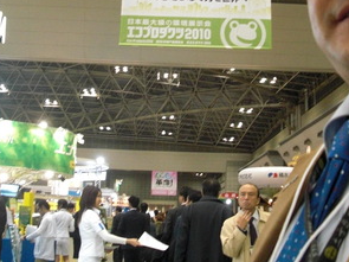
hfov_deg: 31.6
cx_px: 202
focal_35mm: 61
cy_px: 55
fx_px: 615
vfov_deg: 23.7
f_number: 2.8
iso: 400
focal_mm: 6.3
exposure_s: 1/80
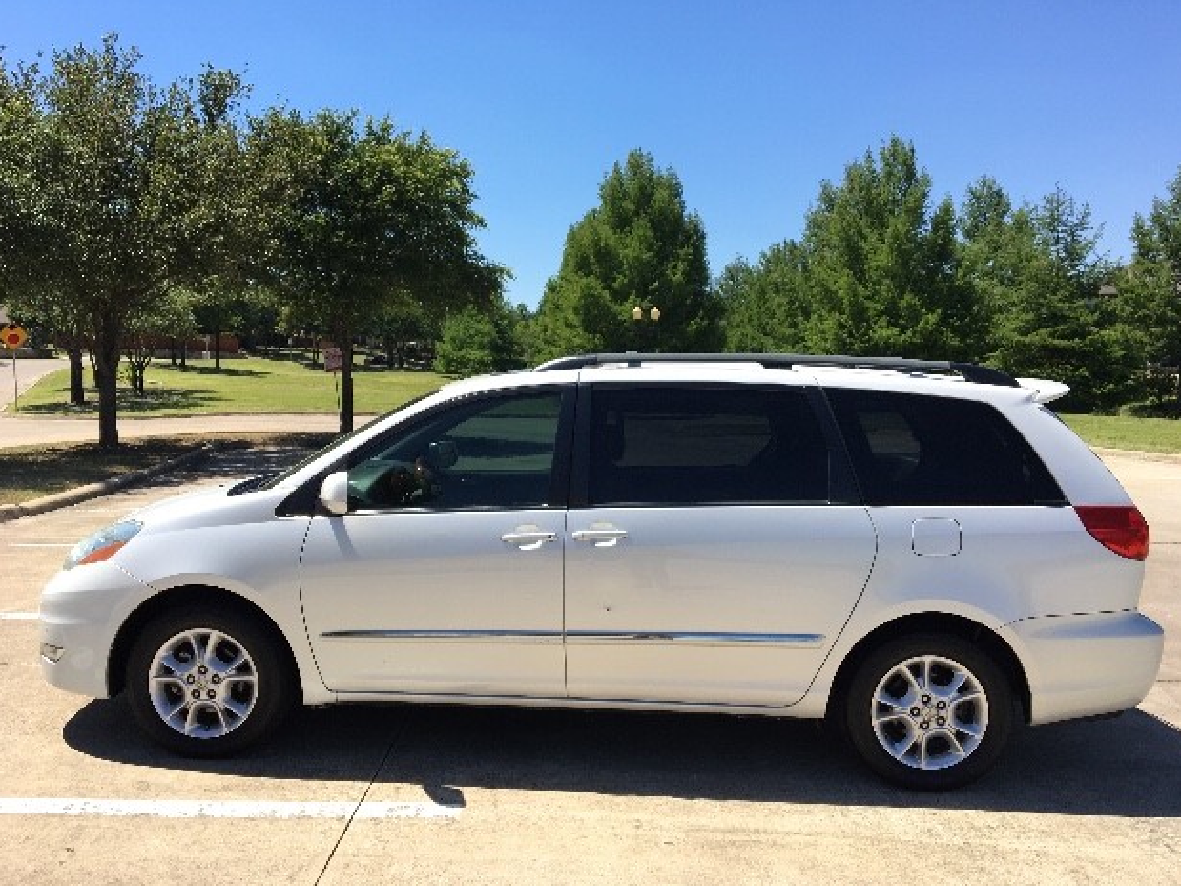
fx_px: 1023
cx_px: 597
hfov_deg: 60.0
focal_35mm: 30
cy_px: 451
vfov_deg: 46.8
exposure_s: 1/1183
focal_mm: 4.15
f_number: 2.2
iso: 25
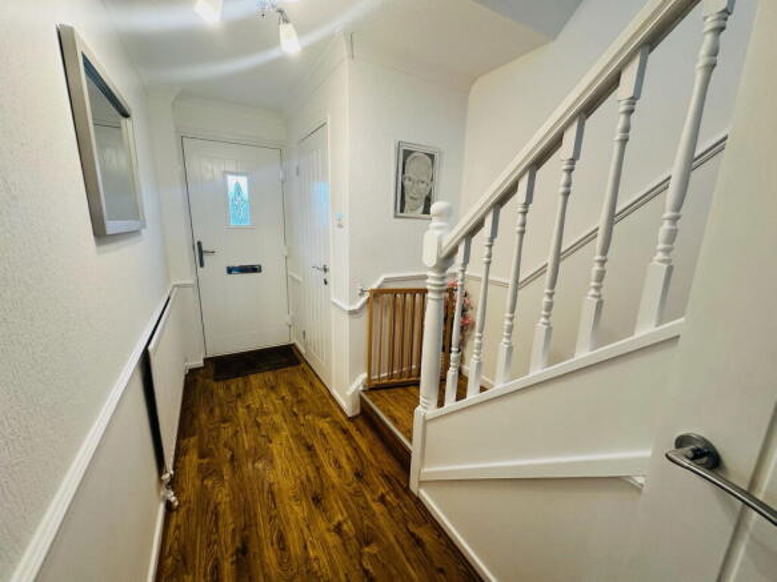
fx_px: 314
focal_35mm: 14
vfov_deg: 85.7
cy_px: 291
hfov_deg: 102.1
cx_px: 388
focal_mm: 2.22
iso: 160
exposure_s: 1/100
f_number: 2.2
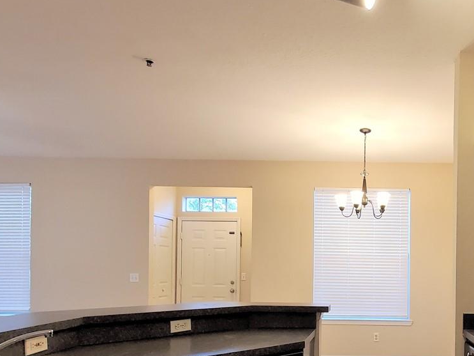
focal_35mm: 28
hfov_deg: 59.7
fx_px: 383
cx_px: 360
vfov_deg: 48.0
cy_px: 263
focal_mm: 1.8
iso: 250
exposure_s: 1/59
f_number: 2.2
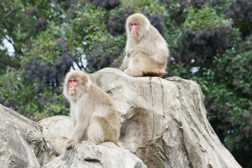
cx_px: 114
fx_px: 1701
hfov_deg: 8.5
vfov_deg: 5.7
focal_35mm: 243
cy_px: 90
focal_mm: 200
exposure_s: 1/20
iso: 100
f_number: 8
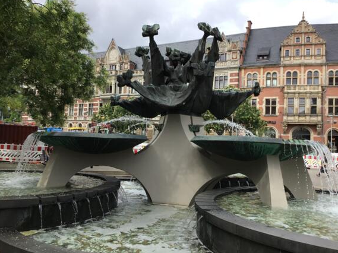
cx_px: 173
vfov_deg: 44.1
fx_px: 312
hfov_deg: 56.8
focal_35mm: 32
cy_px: 124
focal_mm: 3.3
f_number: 2.4
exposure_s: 1/696
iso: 25
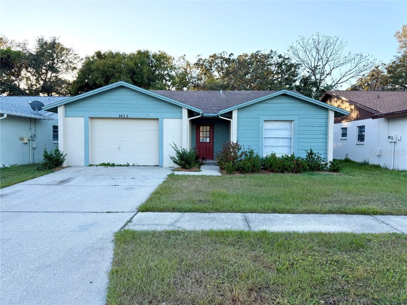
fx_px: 282
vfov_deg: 56.8
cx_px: 204
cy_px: 152
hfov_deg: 71.6
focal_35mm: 24
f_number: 1.78
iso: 100
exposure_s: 1/849
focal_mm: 6.76
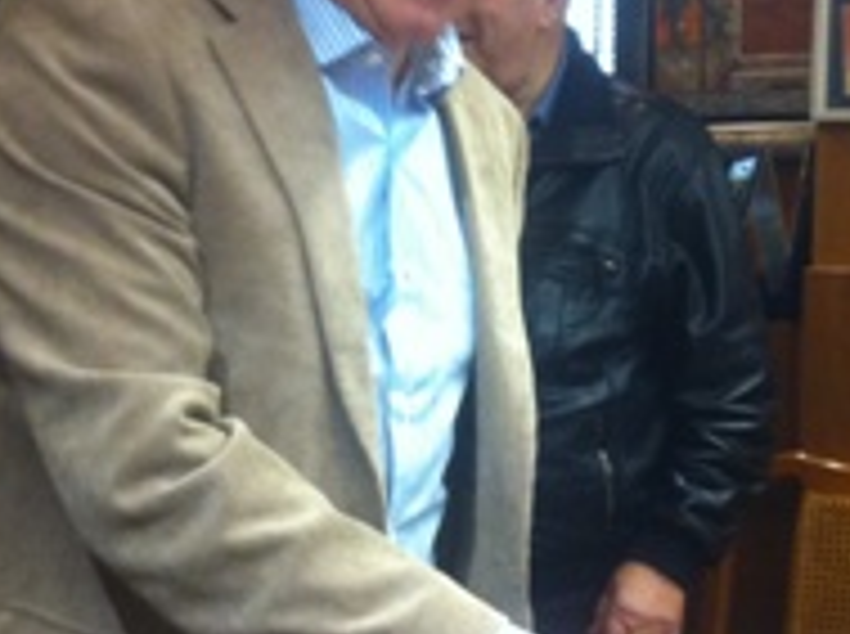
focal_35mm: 83
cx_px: 531
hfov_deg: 23.5
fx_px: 2034
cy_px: 384
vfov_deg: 17.7
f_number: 2.8
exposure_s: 1/17
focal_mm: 3.85
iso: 250
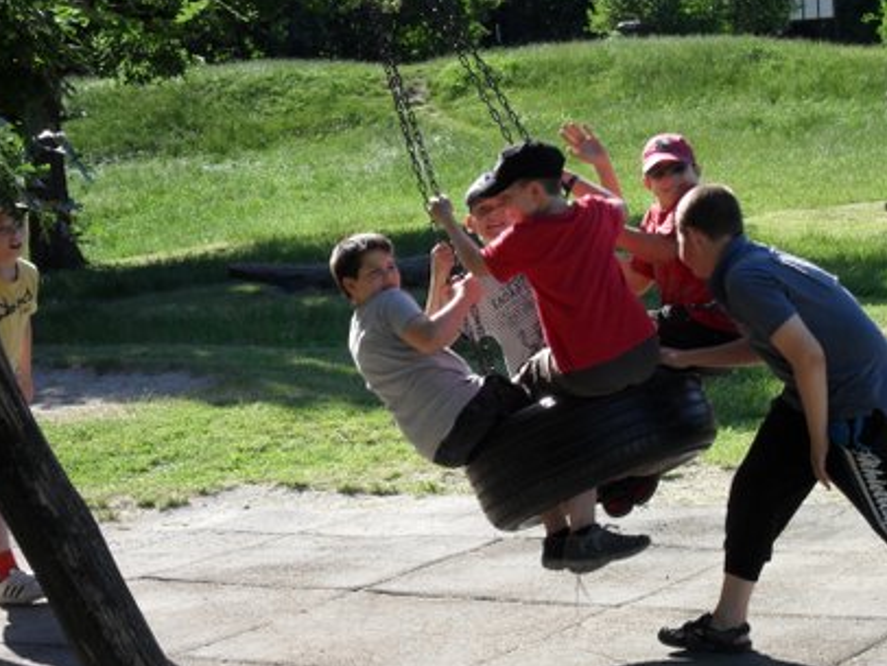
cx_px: 505
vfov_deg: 16.3
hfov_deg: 21.5
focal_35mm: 91
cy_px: 347
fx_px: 2333
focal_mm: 13.6
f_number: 5
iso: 100
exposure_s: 1/250
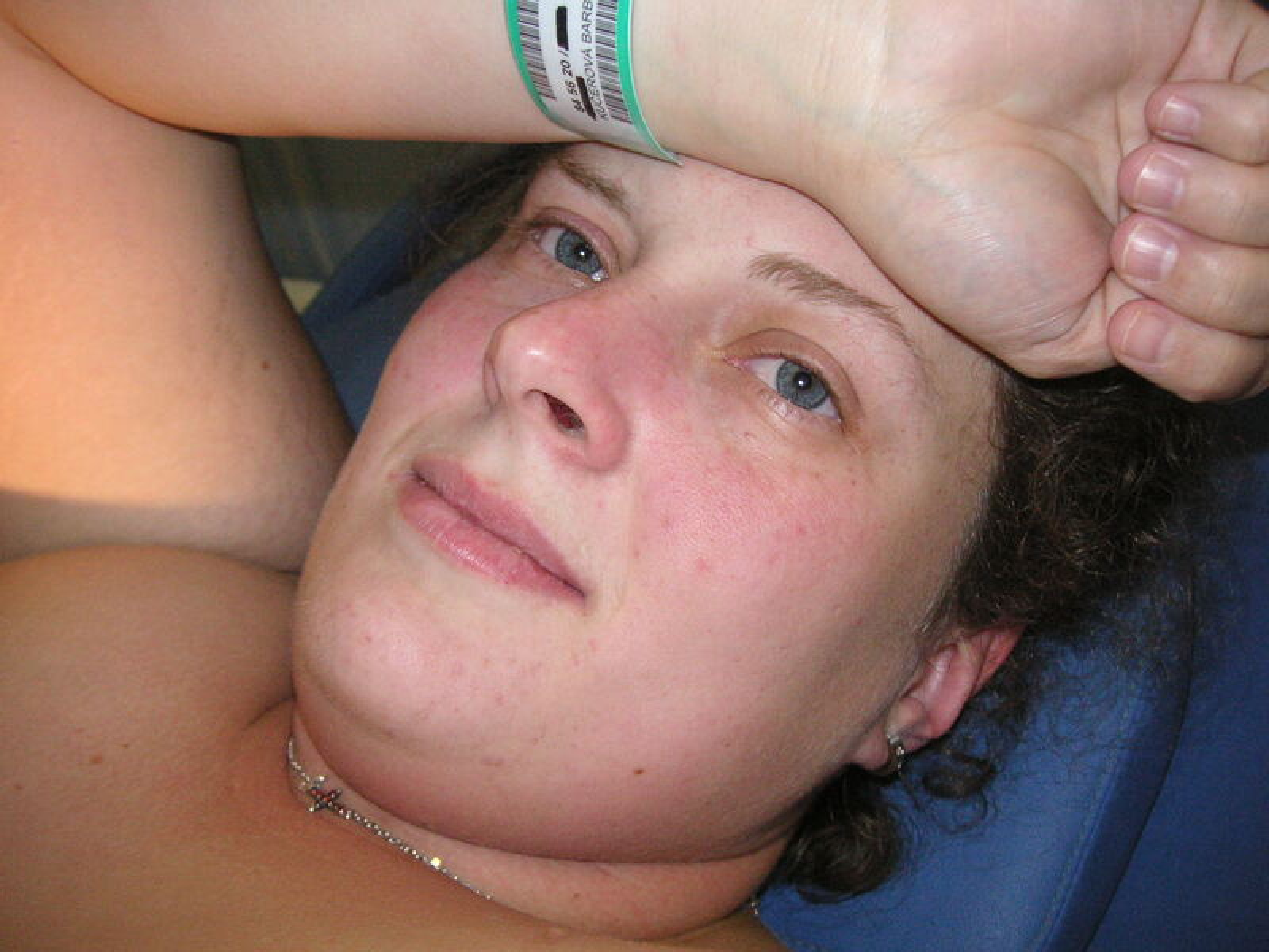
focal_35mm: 37
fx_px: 1356
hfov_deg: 50.1
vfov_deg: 38.7
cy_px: 476
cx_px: 634
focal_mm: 6.1
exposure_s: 1/180
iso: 160
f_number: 6.7
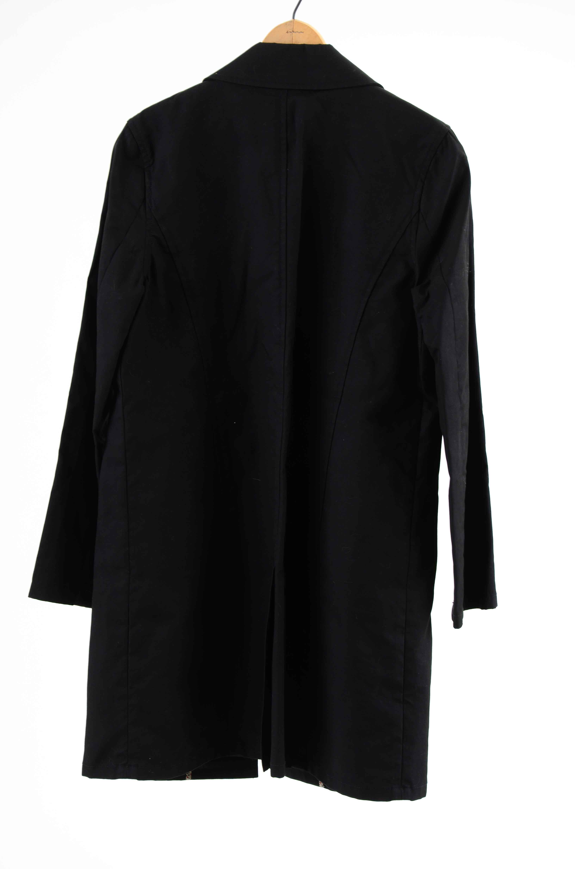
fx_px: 2527
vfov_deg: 19.5
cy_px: 434
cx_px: 288
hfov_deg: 13.0
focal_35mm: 105
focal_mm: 70
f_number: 9
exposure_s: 1/125
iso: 200
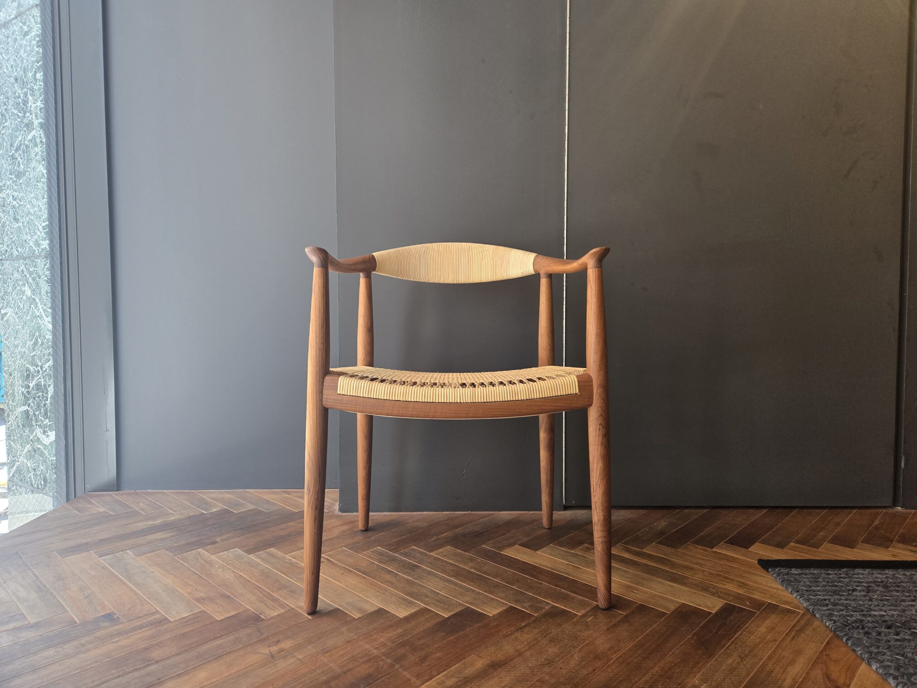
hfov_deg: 73.9
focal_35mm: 23
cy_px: 344
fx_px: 609
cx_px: 458
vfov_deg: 58.9
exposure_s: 1/100
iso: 100
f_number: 1.8
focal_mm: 5.4
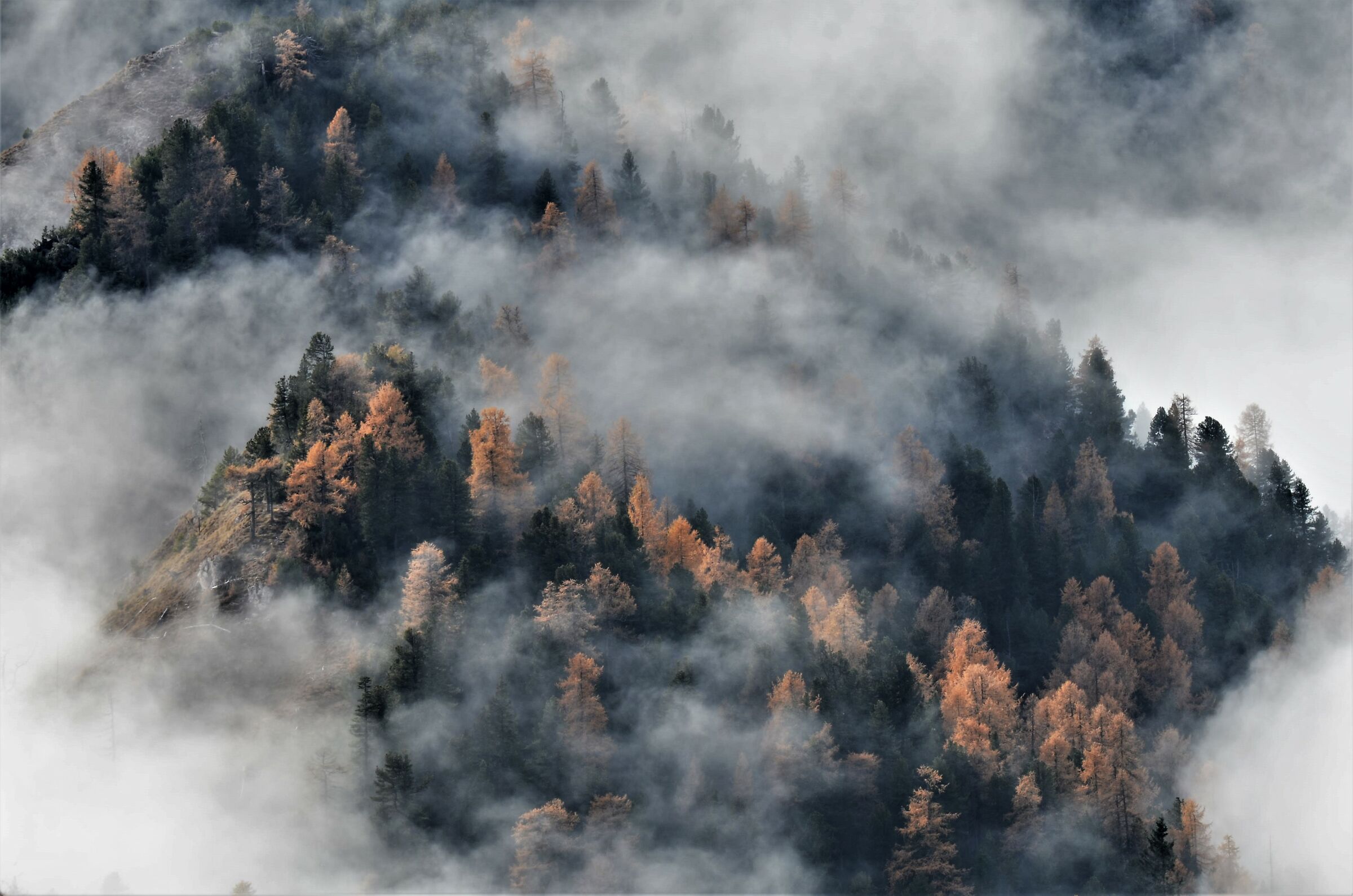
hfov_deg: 6.9
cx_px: 676
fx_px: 11250
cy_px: 448
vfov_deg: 4.6
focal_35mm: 300
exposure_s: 1/80
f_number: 13
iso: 100
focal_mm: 200
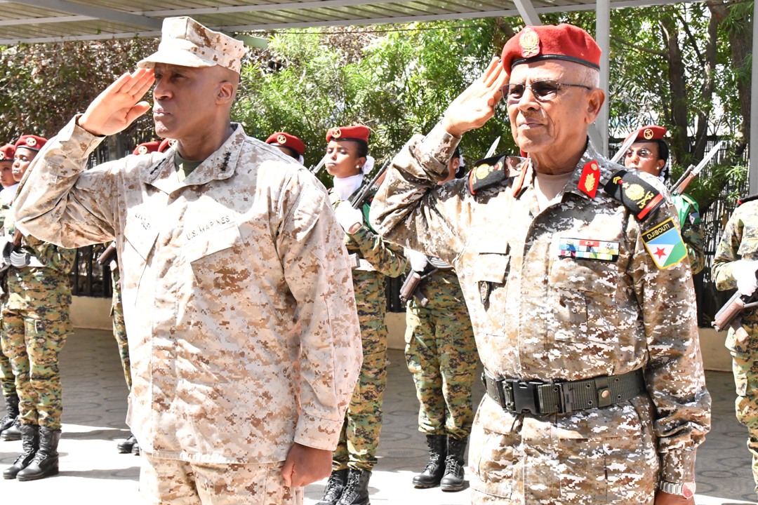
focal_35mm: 80
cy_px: 252
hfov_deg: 25.4
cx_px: 379
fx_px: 1684
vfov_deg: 17.1
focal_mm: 40
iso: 4000
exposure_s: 1/640
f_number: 13
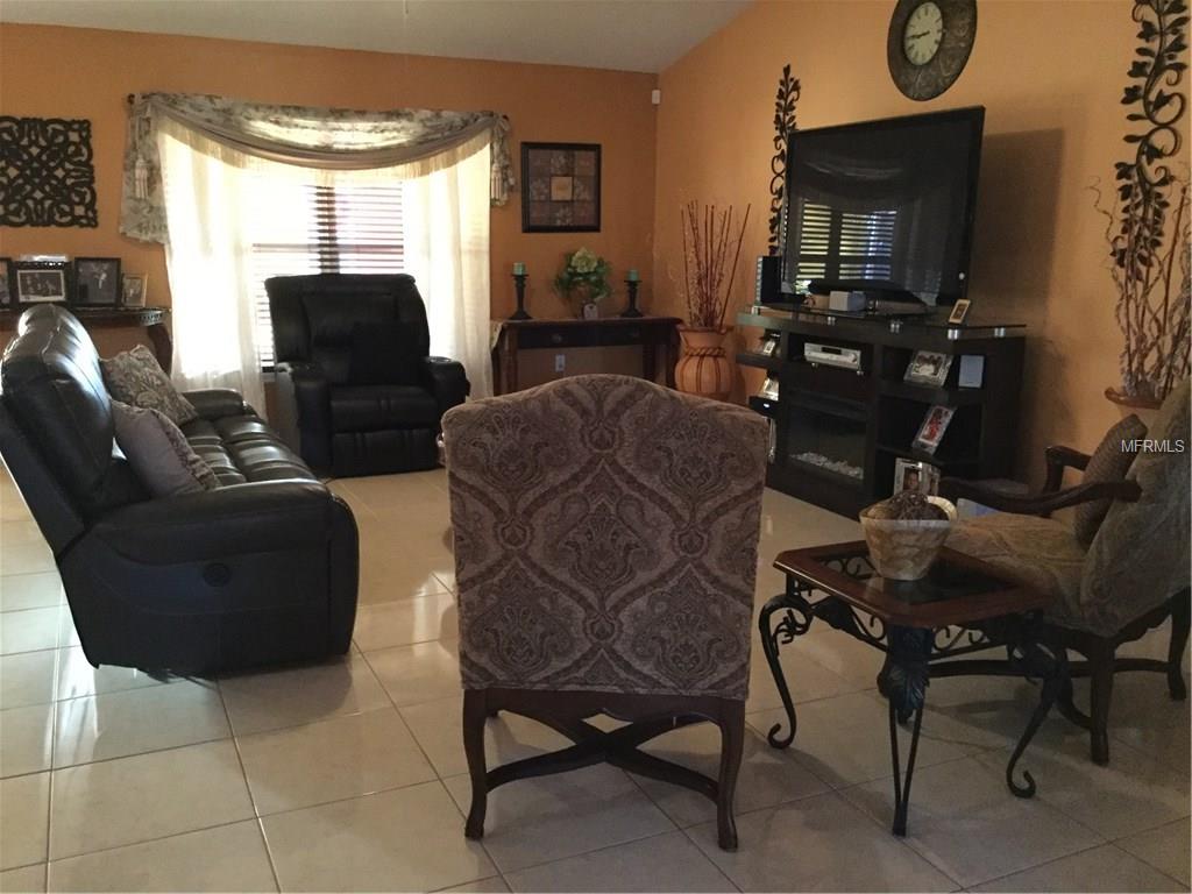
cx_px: 596
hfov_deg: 58.4
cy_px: 447
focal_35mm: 31
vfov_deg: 45.4
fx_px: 1067
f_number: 2.4
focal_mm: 3.3
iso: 320
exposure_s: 1/15
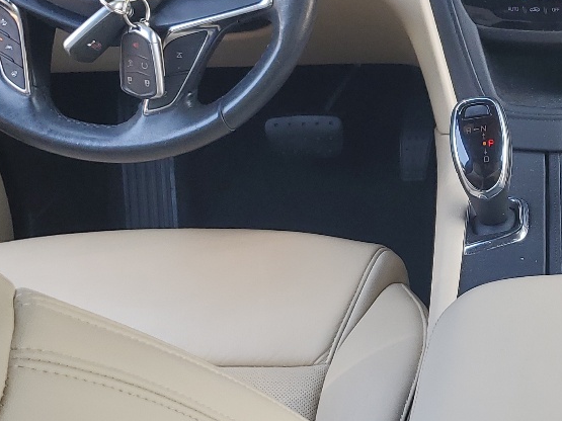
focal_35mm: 75
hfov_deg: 24.9
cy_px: 260
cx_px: 544
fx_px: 1217
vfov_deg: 19.6
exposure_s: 1/114
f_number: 1.5
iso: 50
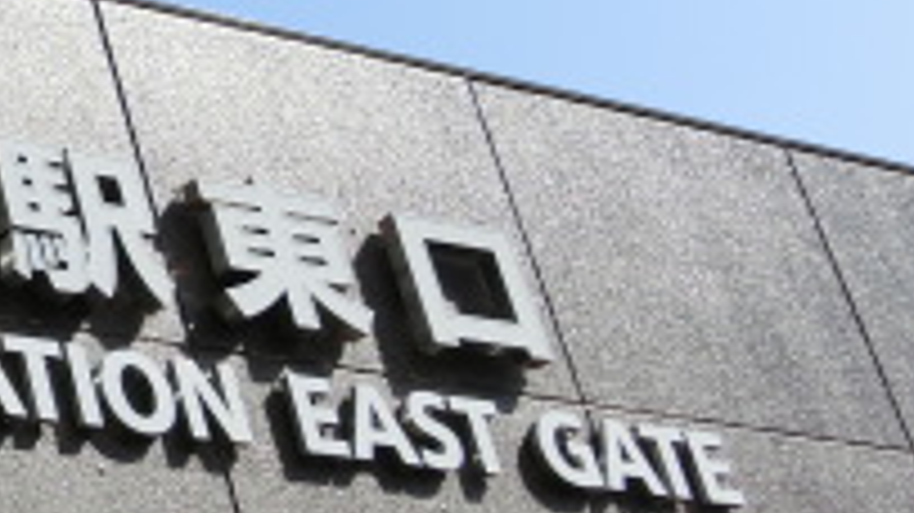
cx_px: -459
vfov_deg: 10.3
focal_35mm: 117
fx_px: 2834
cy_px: 72
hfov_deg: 16.6
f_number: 3.9
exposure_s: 1/800
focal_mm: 6
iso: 80
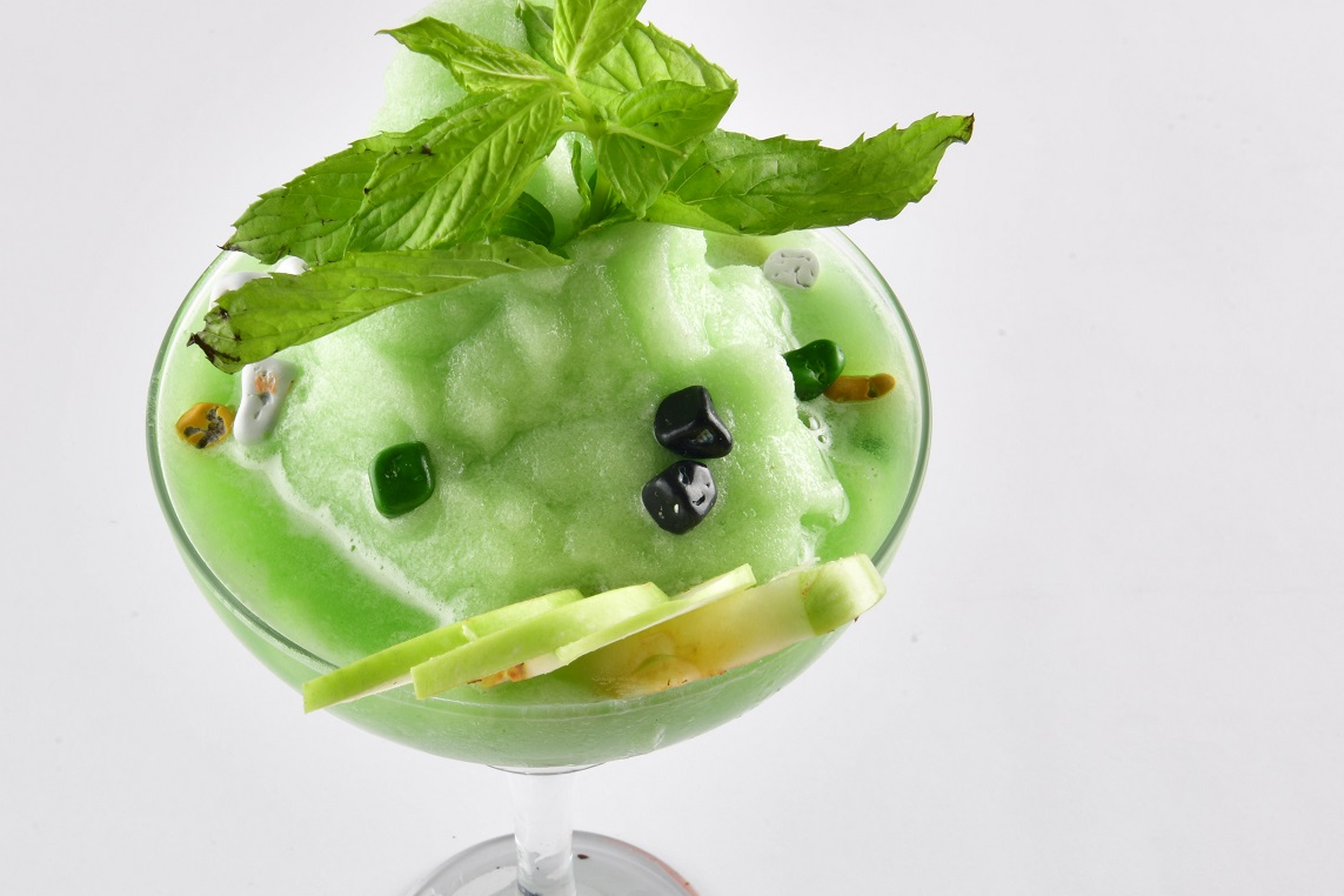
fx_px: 2874
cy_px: 570
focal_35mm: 77
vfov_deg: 17.7
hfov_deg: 26.3
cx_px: 555
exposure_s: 1/160
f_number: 22
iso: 100
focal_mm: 44
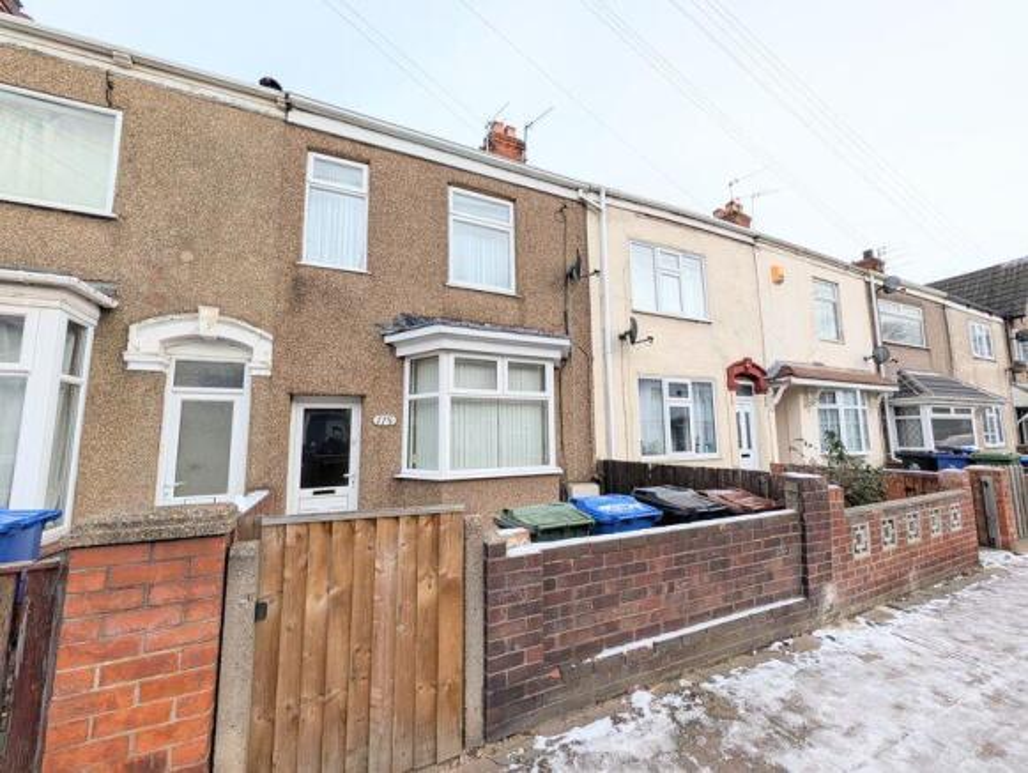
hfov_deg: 110.5
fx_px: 357
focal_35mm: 12
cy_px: 386
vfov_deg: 94.6
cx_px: 514
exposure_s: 1/887
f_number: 1.7
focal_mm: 2.02
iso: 49
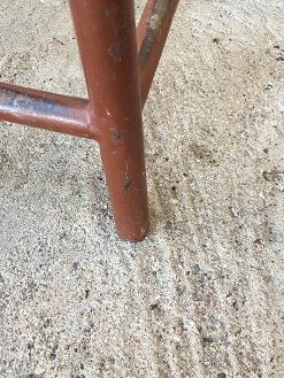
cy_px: 189
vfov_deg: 56.8
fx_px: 350
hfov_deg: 44.1
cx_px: 128
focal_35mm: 32
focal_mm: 4.15
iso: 64
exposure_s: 1/33
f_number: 2.2
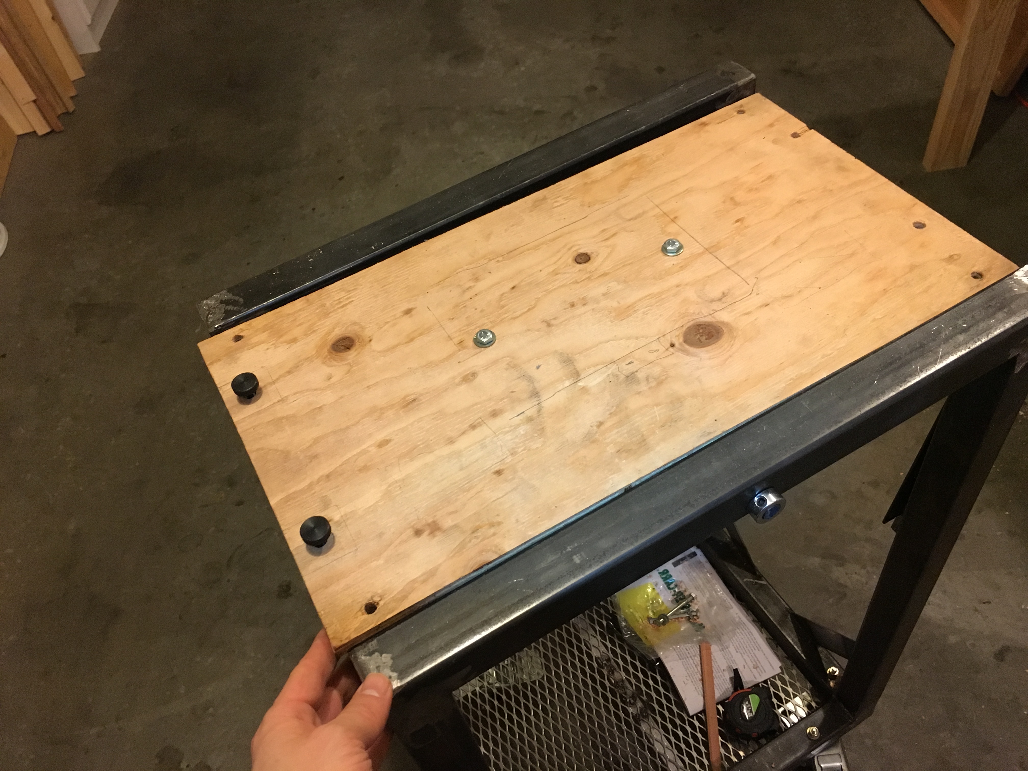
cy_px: 386
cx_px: 514
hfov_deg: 61.7
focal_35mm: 29
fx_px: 861
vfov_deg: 48.2
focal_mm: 4.15
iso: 200
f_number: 2.2
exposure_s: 1/30
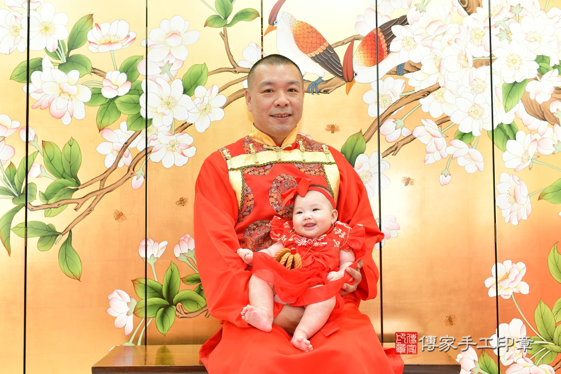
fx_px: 545
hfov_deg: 54.4
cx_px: 280
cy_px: 187
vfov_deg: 37.9
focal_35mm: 35
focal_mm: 35
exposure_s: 1/200
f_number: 4.5
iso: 800
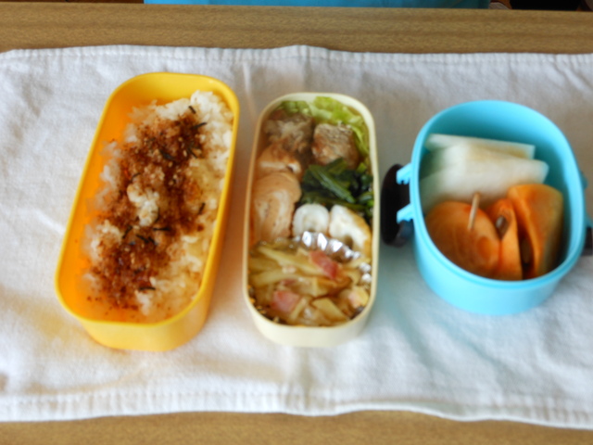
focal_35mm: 45
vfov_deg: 32.2
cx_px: 296
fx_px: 771
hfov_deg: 42.1
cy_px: 222
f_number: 4.6
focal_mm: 8.1
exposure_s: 1/80
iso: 80
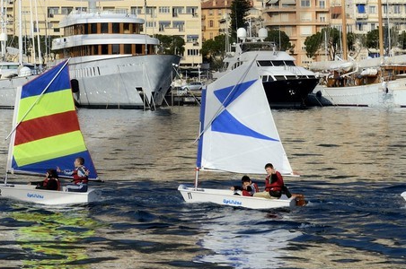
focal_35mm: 170
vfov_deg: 7.9
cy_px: -168
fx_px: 1914
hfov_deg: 11.9
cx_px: -23
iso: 200
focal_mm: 48
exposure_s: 1/250
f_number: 16
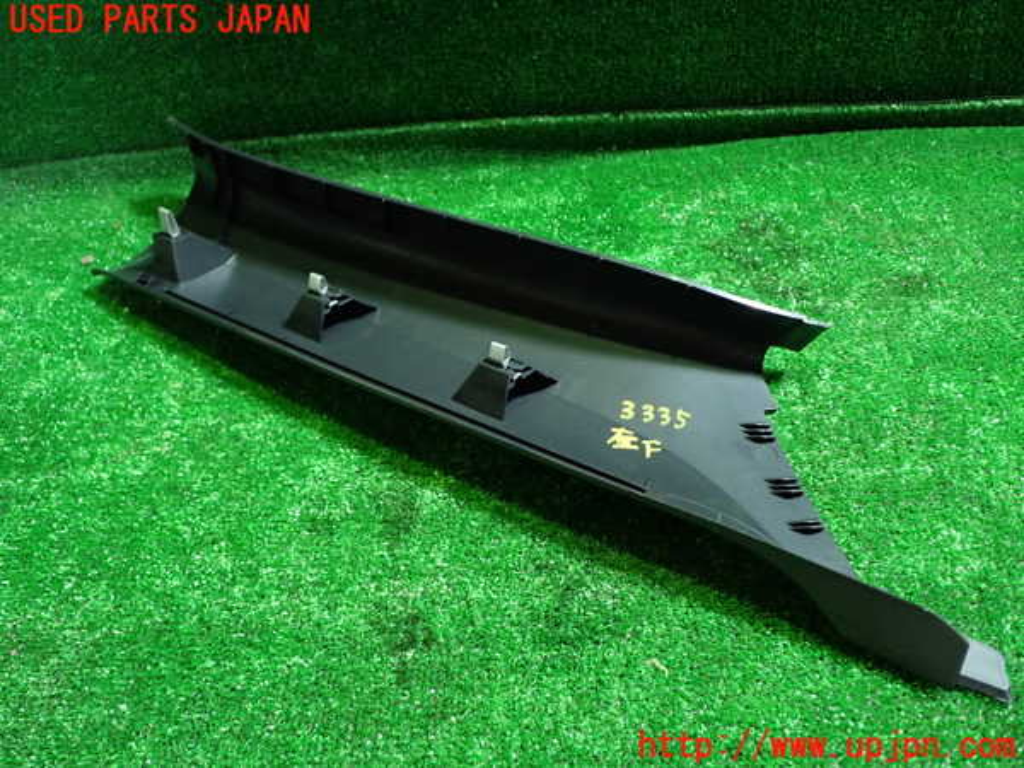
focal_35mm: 32
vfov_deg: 44.2
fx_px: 947
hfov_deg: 56.8
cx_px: 512
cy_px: 384
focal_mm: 5.79
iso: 500
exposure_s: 1/30
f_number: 2.4
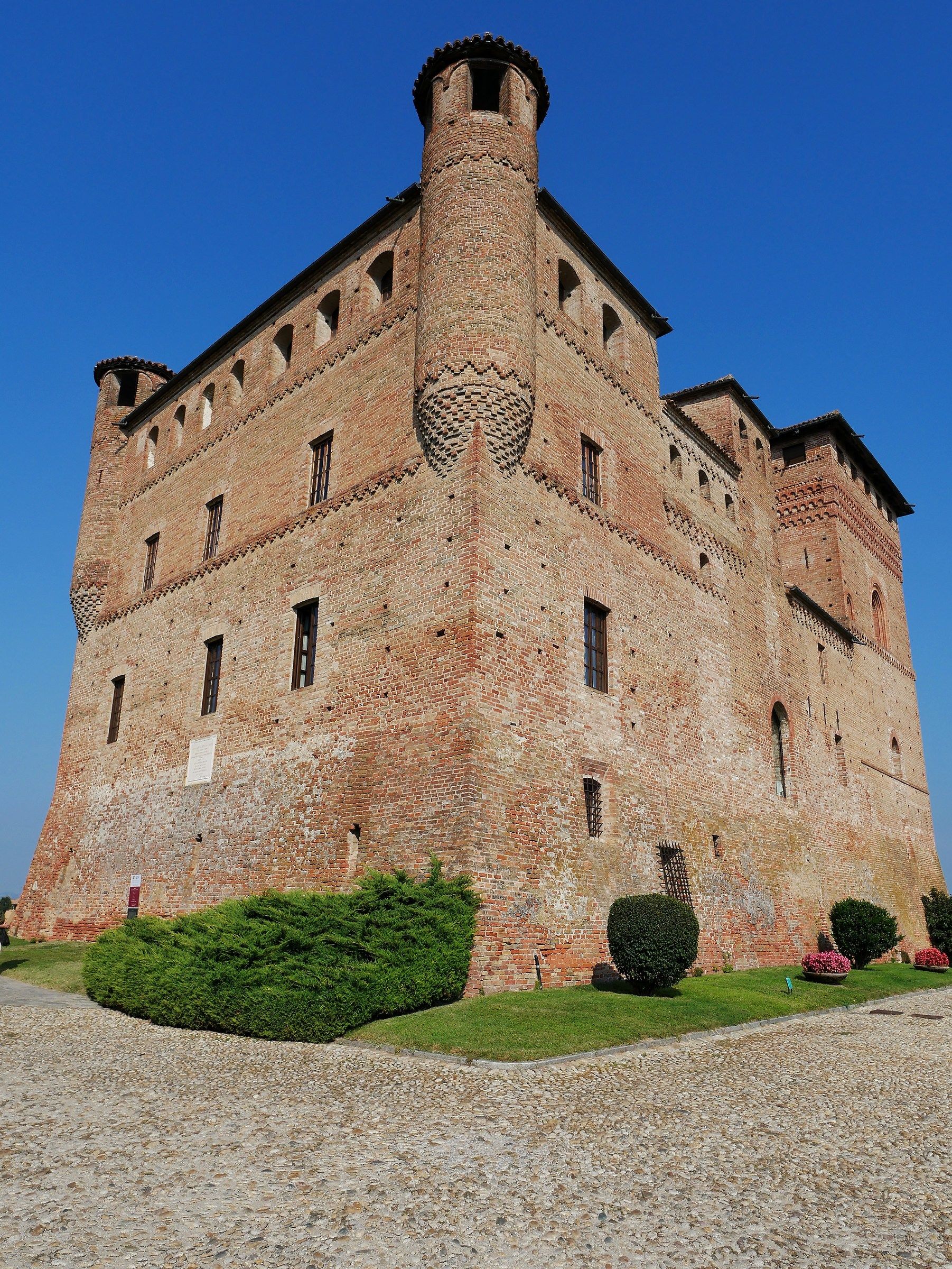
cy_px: 634
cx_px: 476
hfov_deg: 56.8
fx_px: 879
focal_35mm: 24
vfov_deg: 71.6
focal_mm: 12
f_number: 6.3
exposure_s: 1/1000
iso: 200
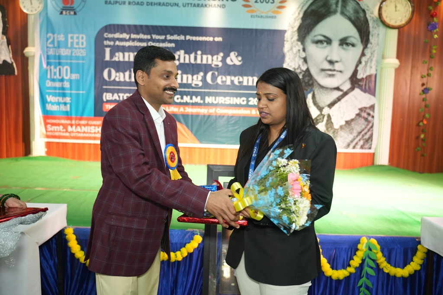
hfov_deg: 60.3
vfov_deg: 42.3
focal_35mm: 31
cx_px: 222
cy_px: 148
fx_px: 381
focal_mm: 31
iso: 1250
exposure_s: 1/100
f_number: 2.8
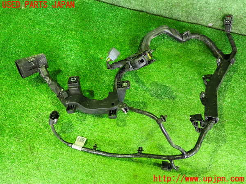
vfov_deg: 46.8
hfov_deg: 60.0
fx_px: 213
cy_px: 92
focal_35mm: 30
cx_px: 123
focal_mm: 5.4
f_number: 2.3
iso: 800
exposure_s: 1/25
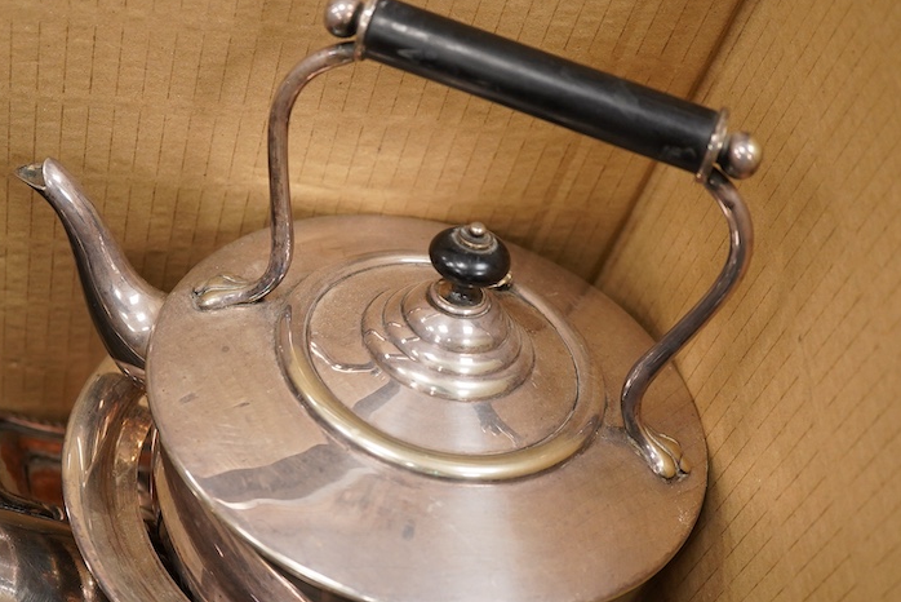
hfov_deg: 34.4
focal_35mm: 58
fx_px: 1452
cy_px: 371
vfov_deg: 23.4
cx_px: 360
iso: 1250
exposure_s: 1/125
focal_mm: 30
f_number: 3.5
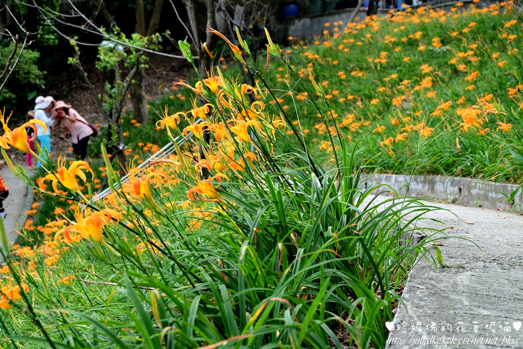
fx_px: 1090
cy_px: 174
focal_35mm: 75
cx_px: 262
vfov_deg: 18.2
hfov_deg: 27.0
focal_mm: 50
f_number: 8
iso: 800
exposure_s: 1/450
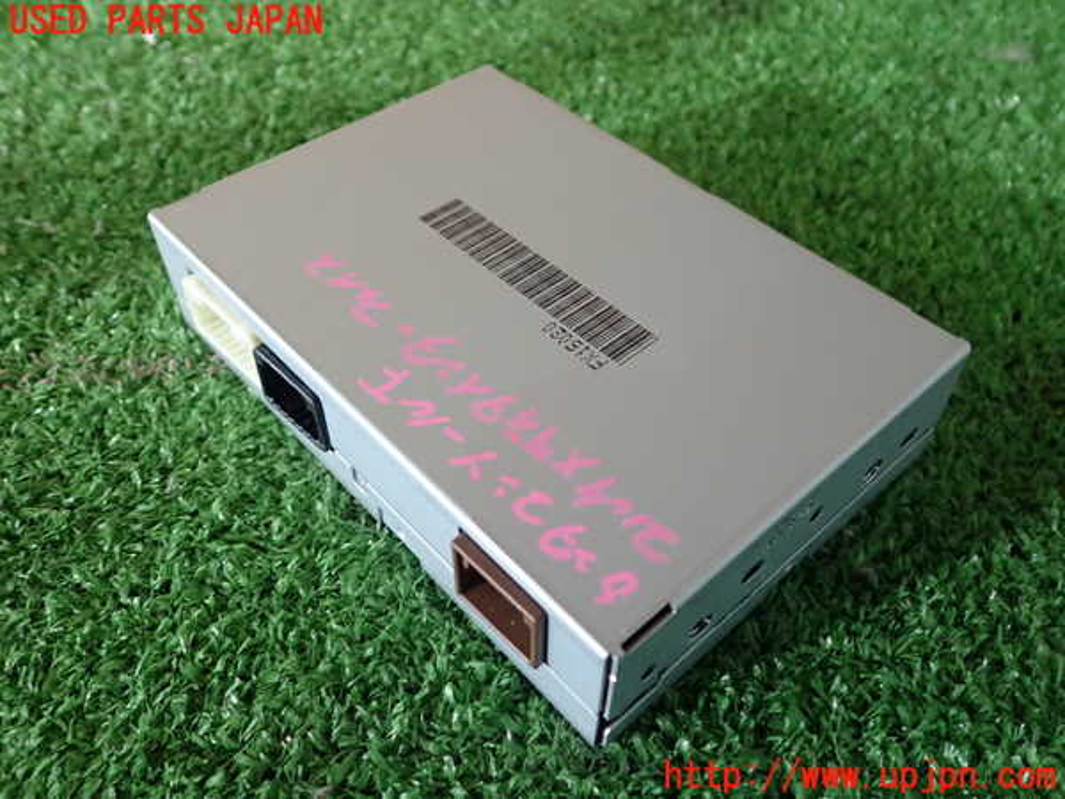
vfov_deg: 46.8
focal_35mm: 30
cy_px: 400
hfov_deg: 60.0
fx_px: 923
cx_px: 532
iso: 320
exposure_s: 1/30
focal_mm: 5.5
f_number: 2.3
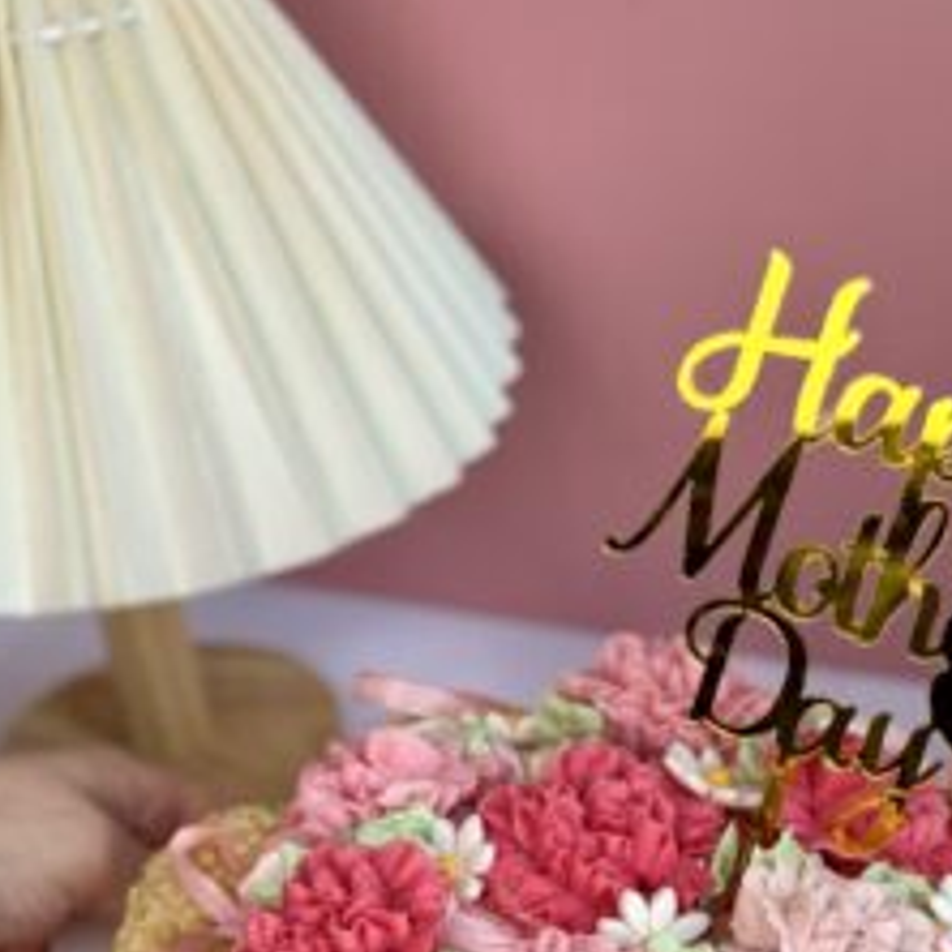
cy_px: 967
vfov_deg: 16.7
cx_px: 626
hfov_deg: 17.0
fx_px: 3174
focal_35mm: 102
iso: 64
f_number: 1.78
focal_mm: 6.76
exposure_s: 1/185
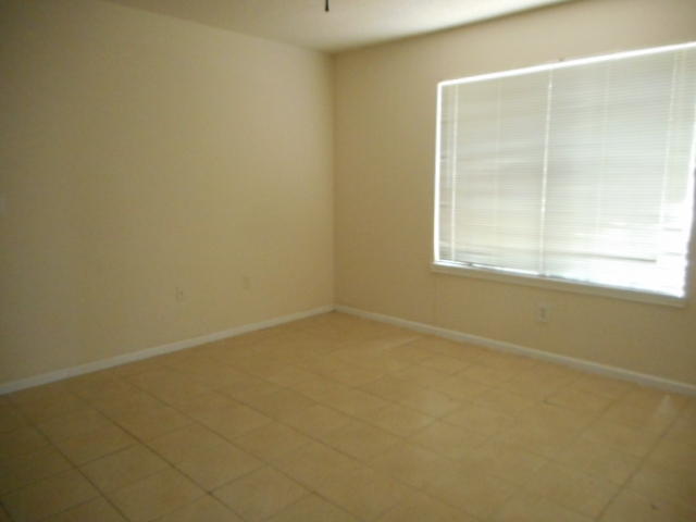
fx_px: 503
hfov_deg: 69.4
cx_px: 348
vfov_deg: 54.9
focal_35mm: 25
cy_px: 261
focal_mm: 4.5
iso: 720
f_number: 3.7
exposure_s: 1/25
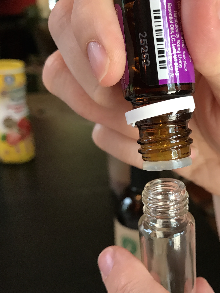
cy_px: 163
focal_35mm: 43
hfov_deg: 32.9
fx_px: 364
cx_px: 166
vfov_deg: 43.8
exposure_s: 1/17
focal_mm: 3.99
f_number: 1.8
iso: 40
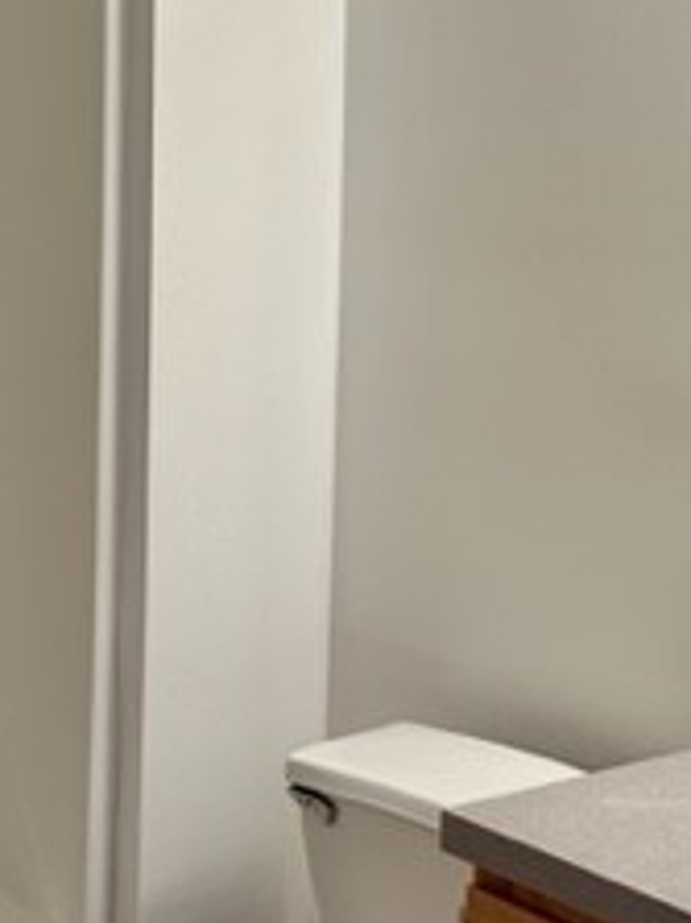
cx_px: 447
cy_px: 406
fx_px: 1838
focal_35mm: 69
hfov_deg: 21.2
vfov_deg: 28.2
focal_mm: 6.86
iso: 125
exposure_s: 1/120
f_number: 1.78
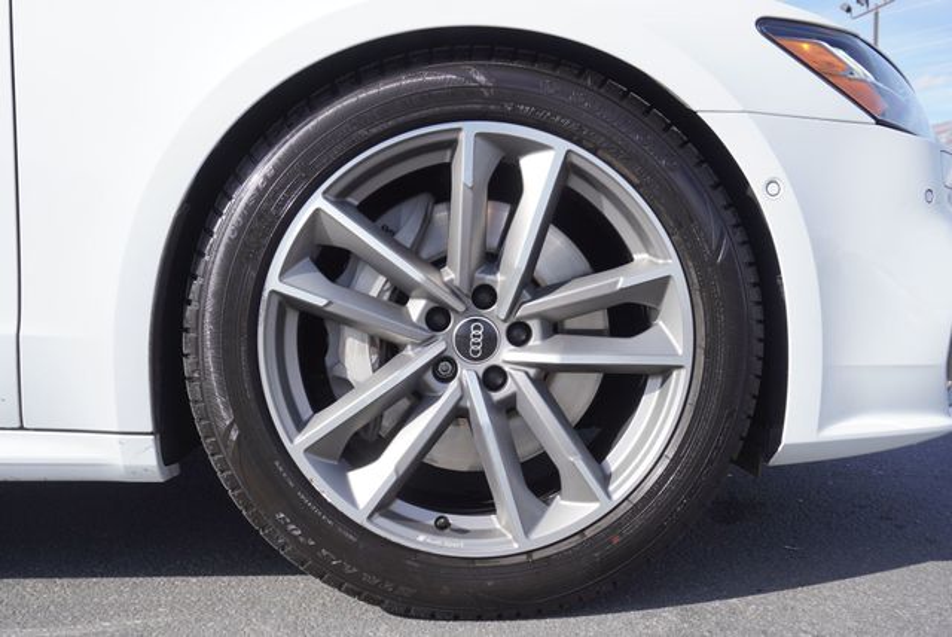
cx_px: 476
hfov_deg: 55.1
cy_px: 318
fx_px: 913
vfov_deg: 38.4
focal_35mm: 34
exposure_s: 1/160
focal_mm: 23
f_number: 7.1
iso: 100
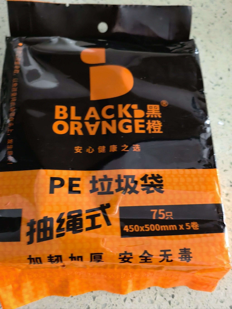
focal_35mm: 27
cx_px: 116
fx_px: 241
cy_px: 154
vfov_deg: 65.3
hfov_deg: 51.4
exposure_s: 1/33.3
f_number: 1.8
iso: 2000
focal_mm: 5.54
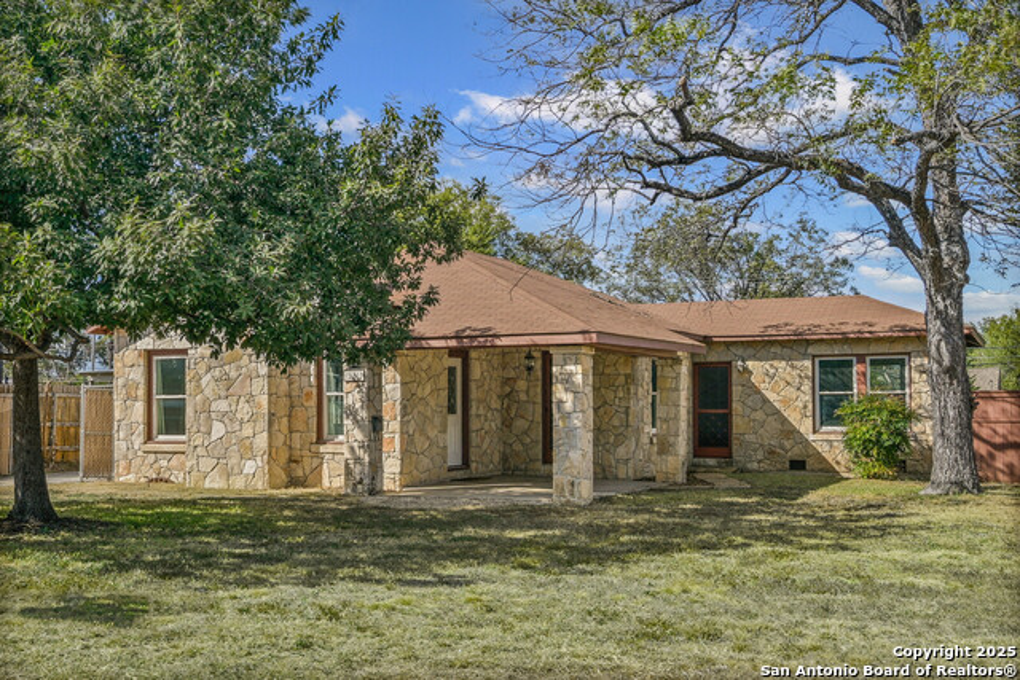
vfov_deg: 31.9
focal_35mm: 42
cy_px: 340
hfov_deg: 46.4
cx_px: 510
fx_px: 1190
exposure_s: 1/200
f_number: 14
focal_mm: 28
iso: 160
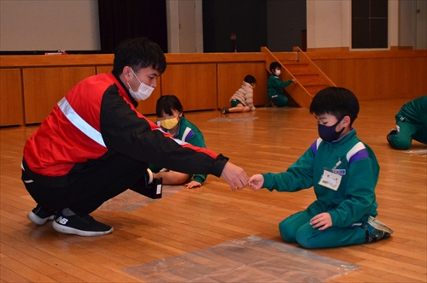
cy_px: 142
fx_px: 675
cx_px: 214
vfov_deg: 23.7
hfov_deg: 35.1
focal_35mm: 57
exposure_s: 1/200
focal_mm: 38
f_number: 5
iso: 3200
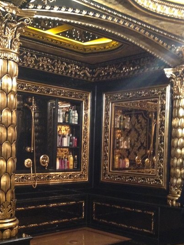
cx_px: 72
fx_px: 383
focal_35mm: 54
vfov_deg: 35.3
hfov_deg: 27.0
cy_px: 157
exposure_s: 1/20
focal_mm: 4.28
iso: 400
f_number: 2.4
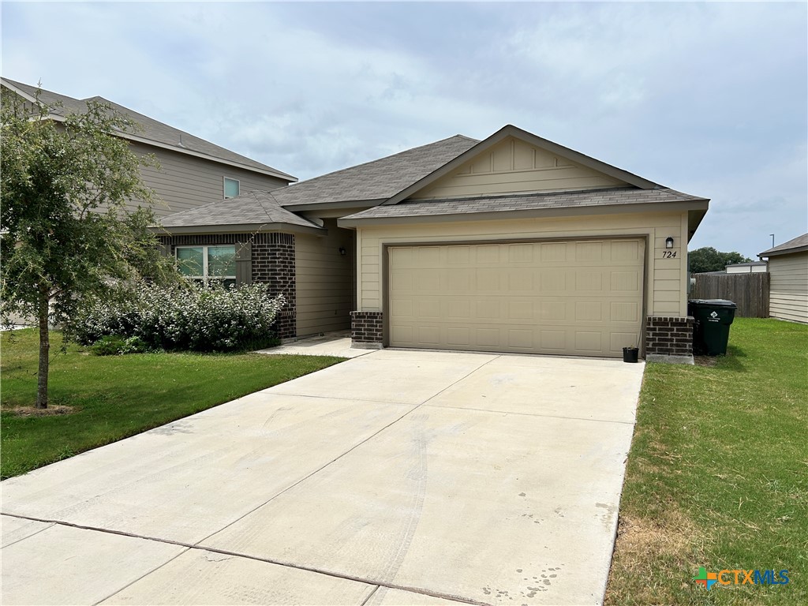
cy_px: 303
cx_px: 404
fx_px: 607
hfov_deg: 67.3
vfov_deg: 53.1
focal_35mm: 26
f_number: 1.5
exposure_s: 1/10309
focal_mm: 5.7
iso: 50
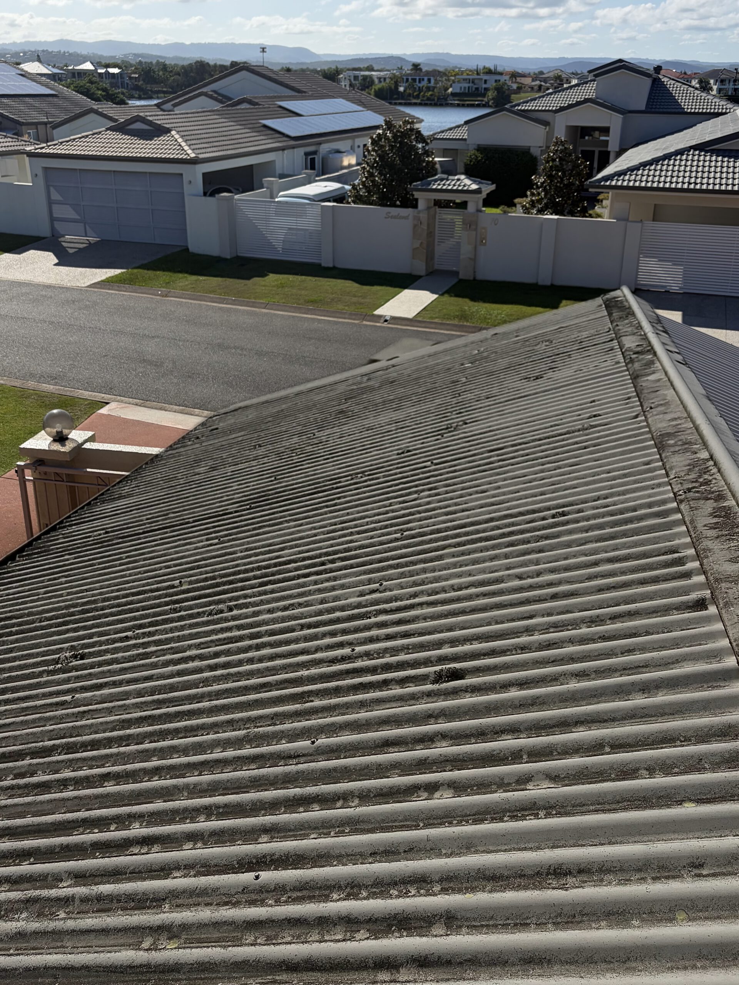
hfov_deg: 53.1
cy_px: 492
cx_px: 370
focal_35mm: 26
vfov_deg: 67.3
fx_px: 740
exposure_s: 1/3448
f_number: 1.6
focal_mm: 5.96
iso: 50
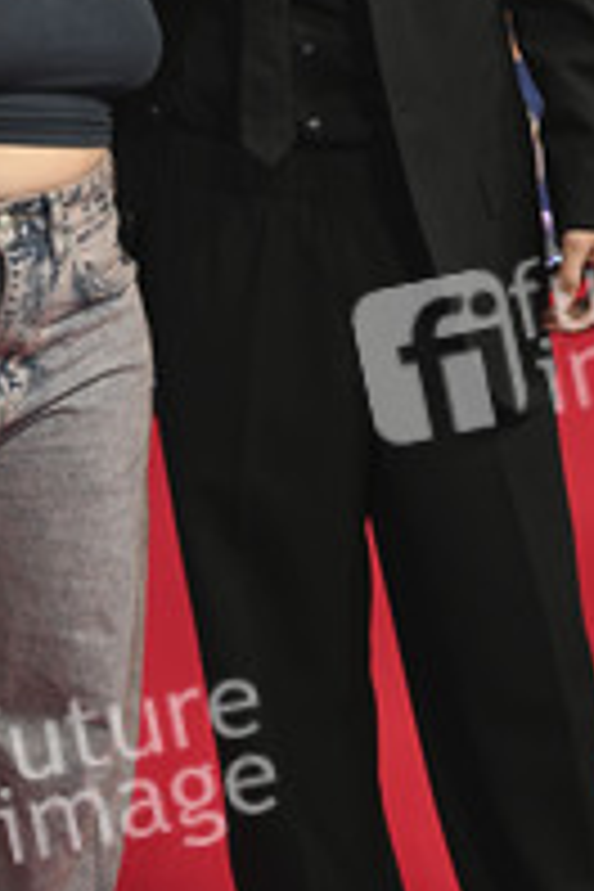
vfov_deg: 21.5
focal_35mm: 93
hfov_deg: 14.7
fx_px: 2302
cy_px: 112
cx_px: 176
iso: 800
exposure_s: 1/160
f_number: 5.6
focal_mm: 46
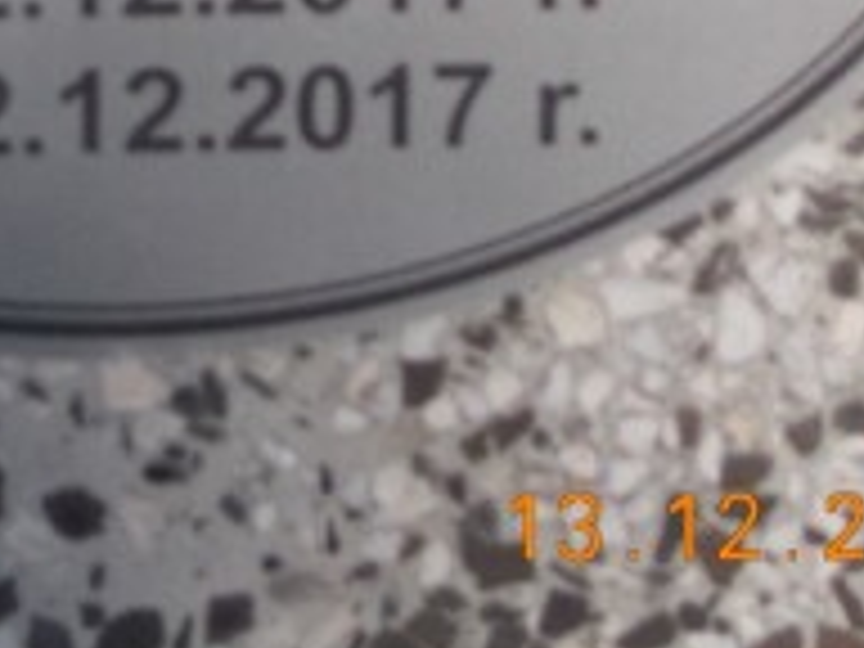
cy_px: -297
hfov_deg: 4.6
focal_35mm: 434
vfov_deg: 3.4
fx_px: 10832
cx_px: 54
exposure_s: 1/500
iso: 200
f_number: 6.5
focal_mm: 23
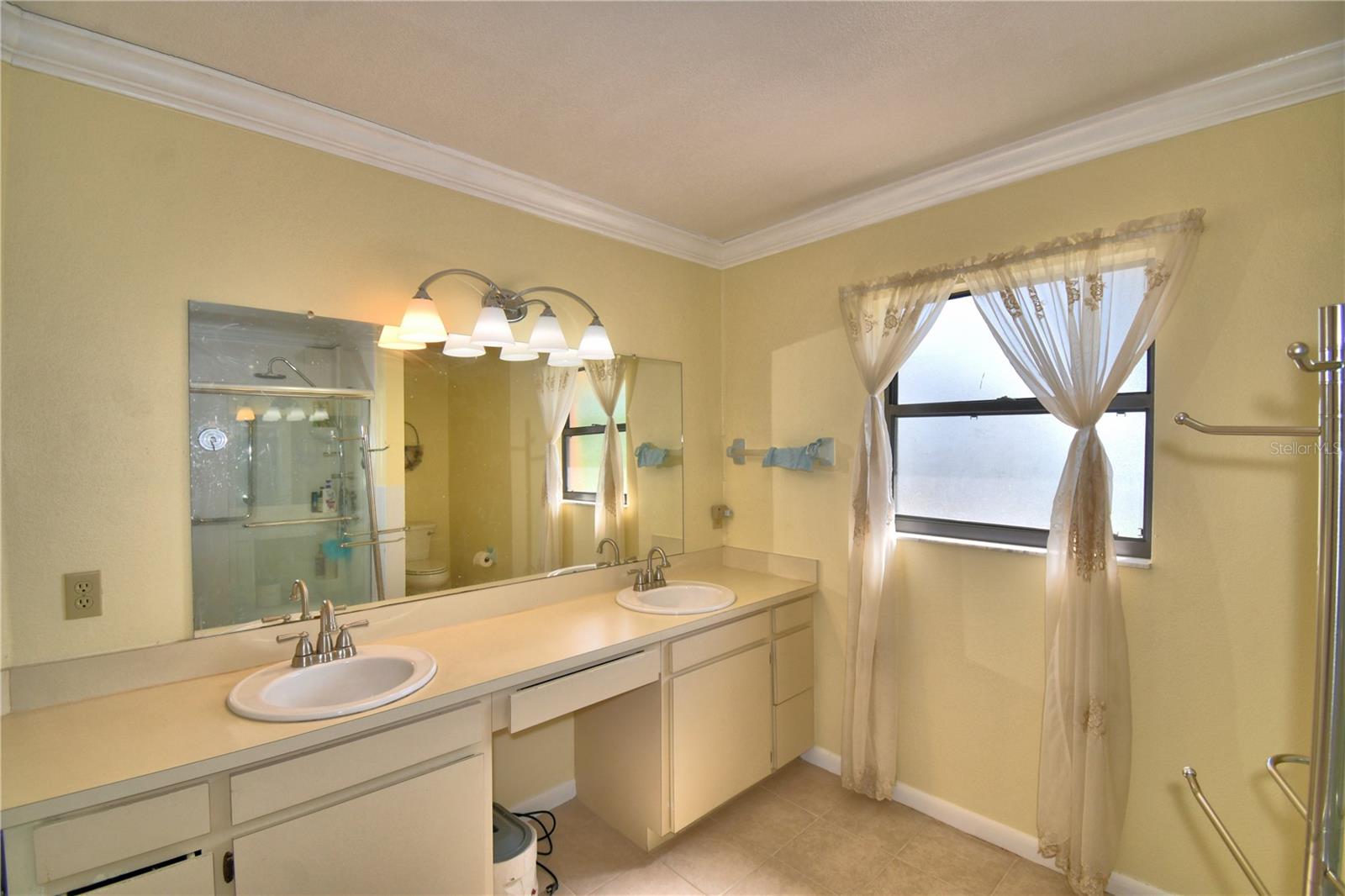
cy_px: 448
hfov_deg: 100.4
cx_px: 672
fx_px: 560
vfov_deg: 77.3
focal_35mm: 15
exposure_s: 1/160
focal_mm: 10
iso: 100
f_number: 4.5
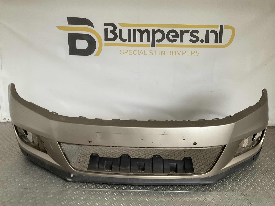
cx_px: 138
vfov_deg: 48.2
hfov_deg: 61.7
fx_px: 230
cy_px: 103
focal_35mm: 29
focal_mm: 3
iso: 64
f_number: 1.8
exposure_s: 1/50
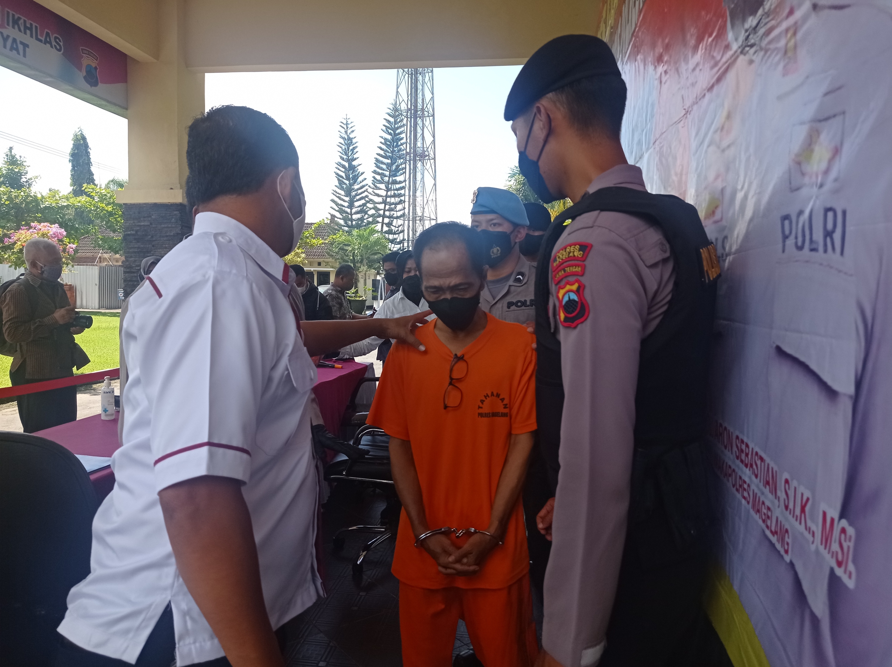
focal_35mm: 28
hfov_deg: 63.5
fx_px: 721
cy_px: 334
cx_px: 446
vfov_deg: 49.7
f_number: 1.79
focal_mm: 4.74
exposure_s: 1/1230
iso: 108
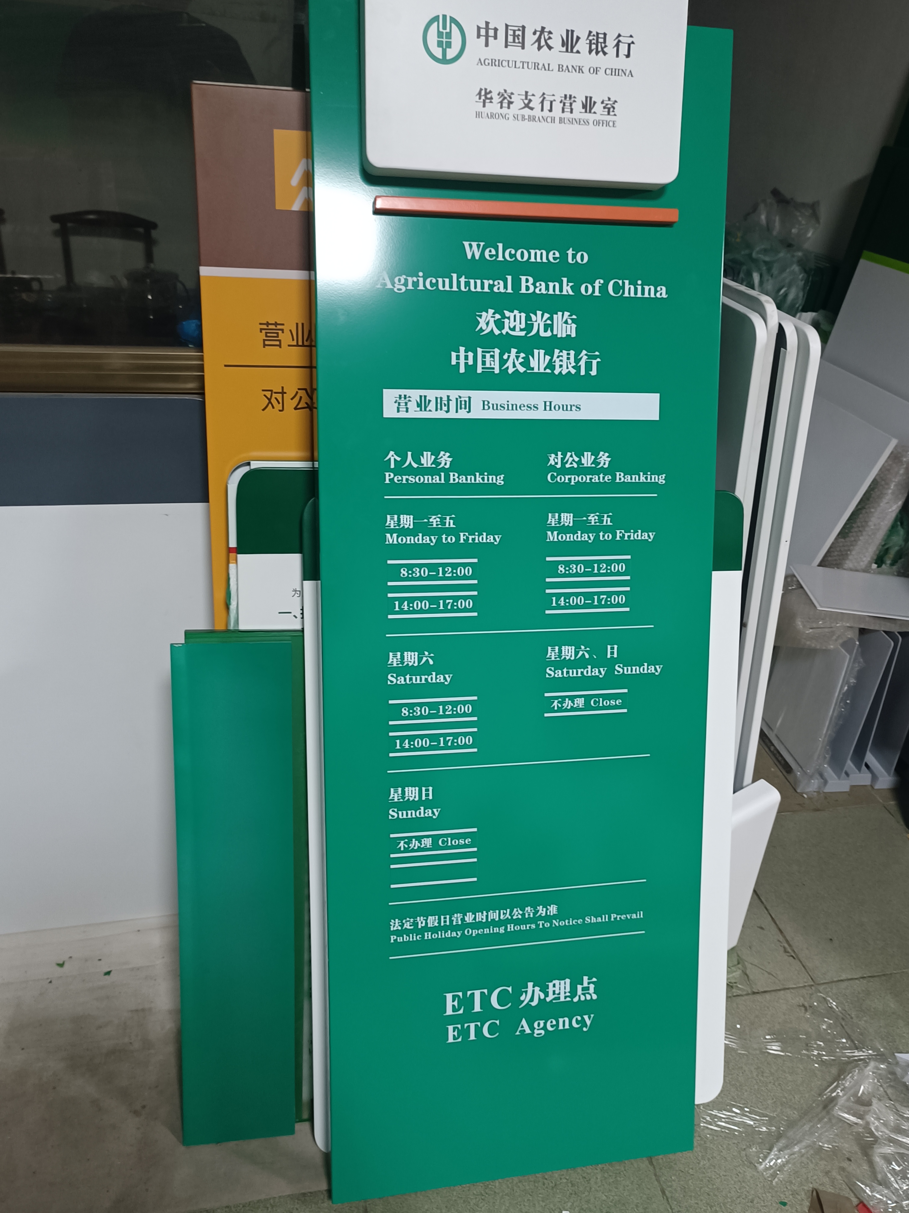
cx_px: 454
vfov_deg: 65.3
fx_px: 945
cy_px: 606
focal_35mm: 27
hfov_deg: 51.4
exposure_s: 1/33.3
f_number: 1.9
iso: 1734
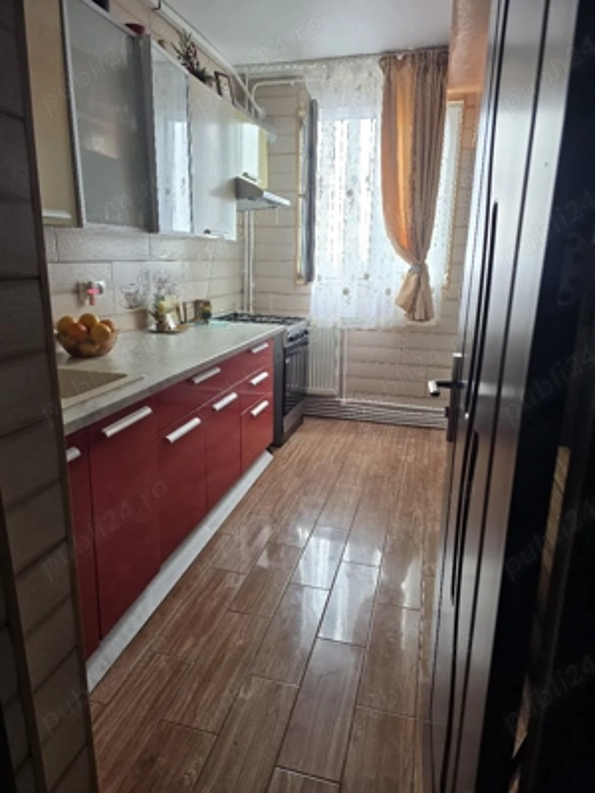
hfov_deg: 58.9
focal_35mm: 23
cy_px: 396
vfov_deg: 73.9
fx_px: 527
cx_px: 298
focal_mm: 6.3
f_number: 1.7
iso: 125
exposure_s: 1/182
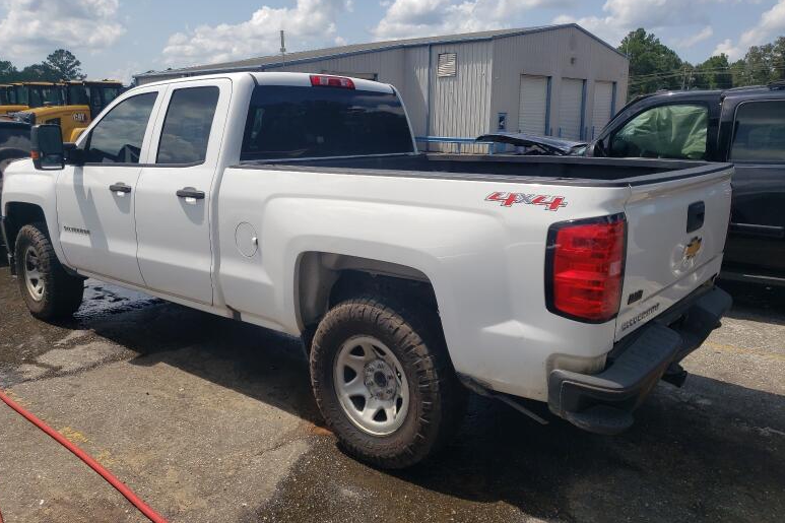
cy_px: 260
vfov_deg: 46.4
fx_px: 610
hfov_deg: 65.5
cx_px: 380
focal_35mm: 28
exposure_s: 1/5000
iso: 50
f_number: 1.5
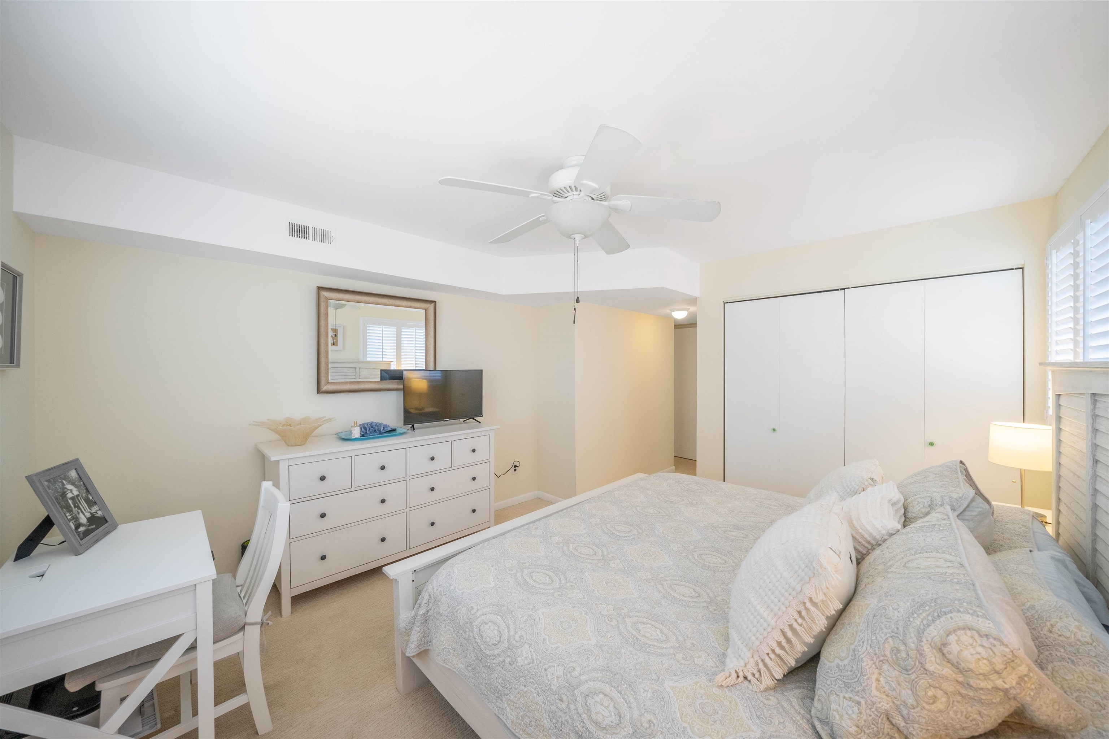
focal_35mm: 12
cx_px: 554
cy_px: 370
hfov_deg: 112.6
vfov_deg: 90.0
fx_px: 370
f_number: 7.1
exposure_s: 1/160
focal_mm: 12
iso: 800
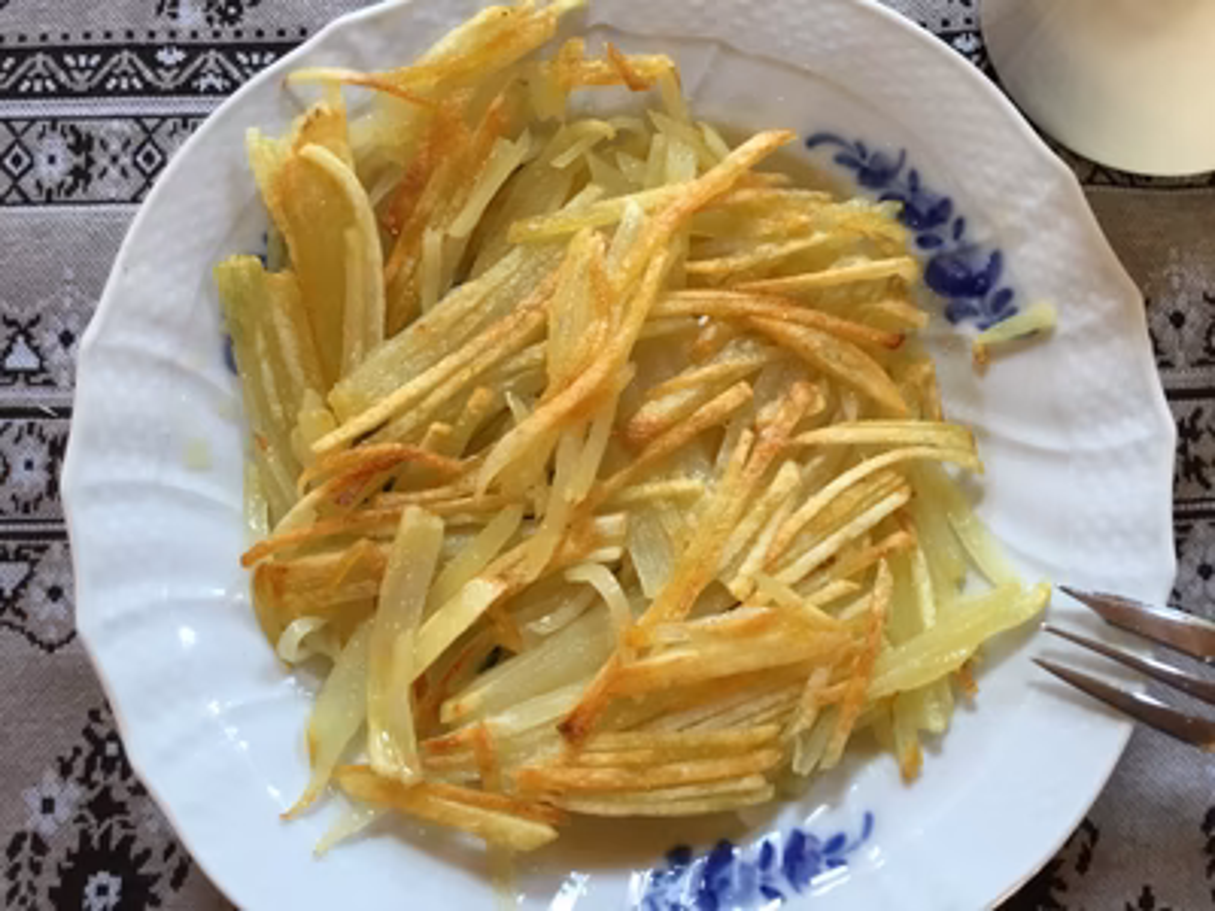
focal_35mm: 31
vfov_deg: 45.4
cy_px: 456
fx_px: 1088
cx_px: 608
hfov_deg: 58.4
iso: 25
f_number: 2.4
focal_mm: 3.3
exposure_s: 1/30
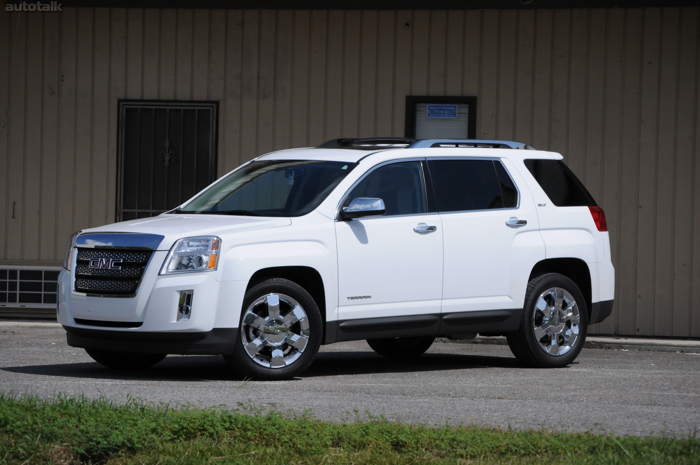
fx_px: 2972
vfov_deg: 8.9
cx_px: 350
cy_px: 232
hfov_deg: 13.4
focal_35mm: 153
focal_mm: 102
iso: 800
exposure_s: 1/8000
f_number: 7.1
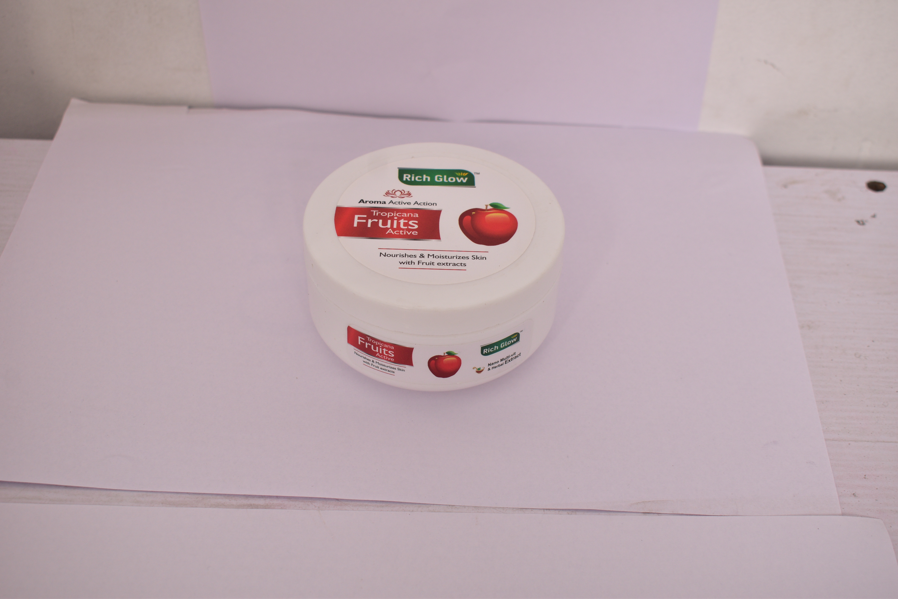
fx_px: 1272
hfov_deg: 38.9
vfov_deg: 26.5
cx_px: 449
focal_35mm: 51
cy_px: 300
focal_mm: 34
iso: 200
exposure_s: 1/125
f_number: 6.3
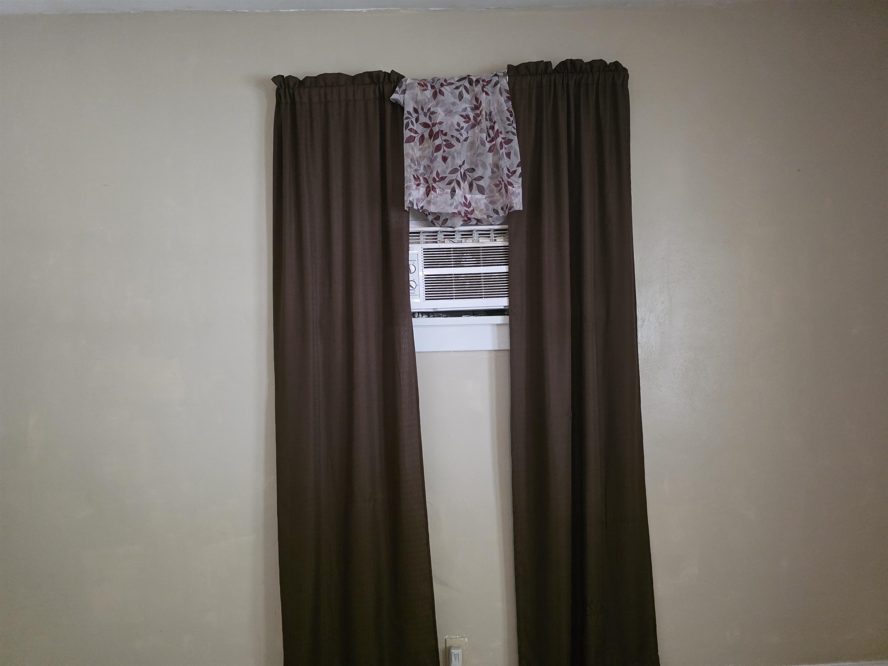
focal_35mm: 23
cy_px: 333
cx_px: 444
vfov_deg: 58.9
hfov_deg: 73.9
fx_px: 590
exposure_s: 1/120
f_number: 1.7
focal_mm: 6.3
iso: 2000
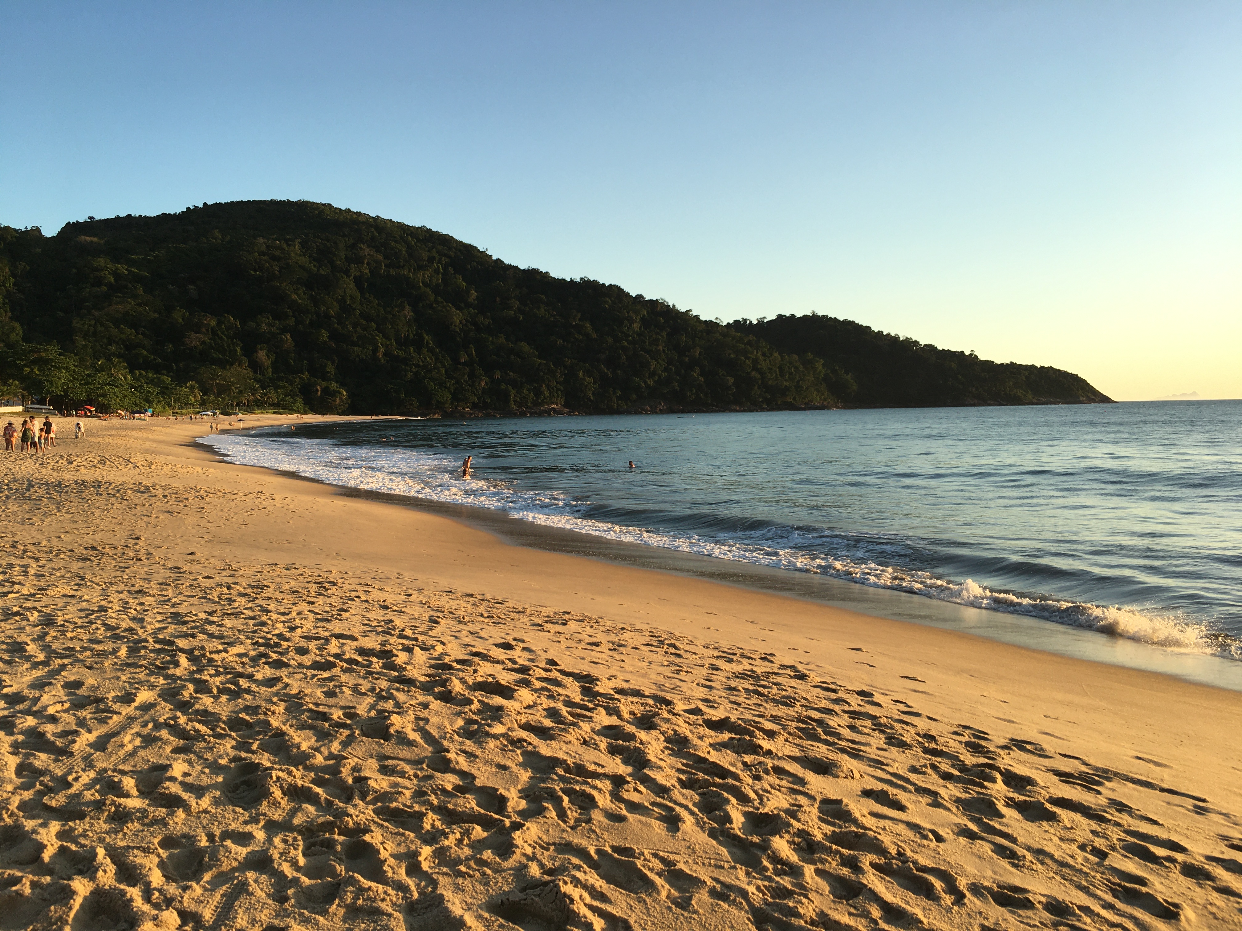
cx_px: 621
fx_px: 1041
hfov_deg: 61.7
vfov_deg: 48.2
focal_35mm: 29
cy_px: 466
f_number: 2.2
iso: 25
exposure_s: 1/587
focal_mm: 4.15
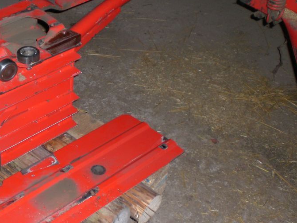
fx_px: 498
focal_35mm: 58
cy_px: 102
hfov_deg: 32.6
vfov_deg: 25.2
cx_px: 75
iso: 100
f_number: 3.1
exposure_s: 1/60
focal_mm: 6.3
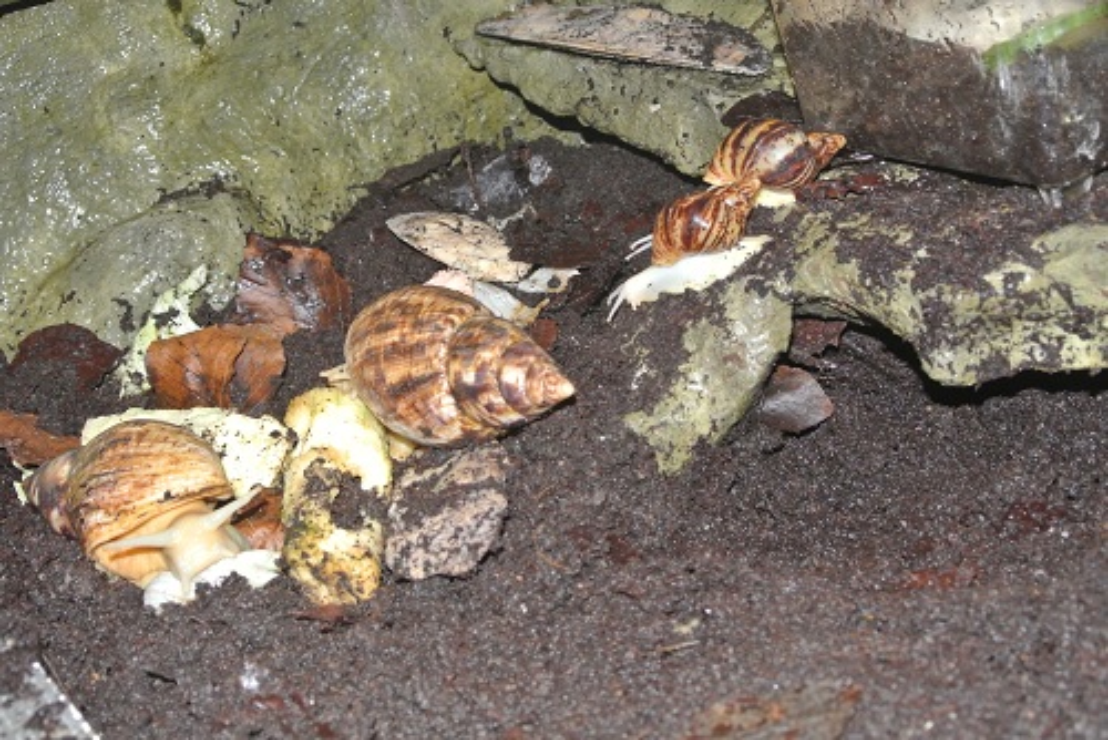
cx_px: 554
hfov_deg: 38.2
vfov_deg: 26.0
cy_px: 370
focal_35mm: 52
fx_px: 1601
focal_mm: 19.6
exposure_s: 1/60
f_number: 4.8
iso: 800
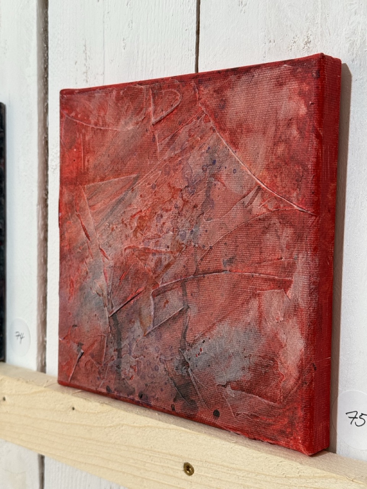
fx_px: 679
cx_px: 184
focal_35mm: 48
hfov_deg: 30.3
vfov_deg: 39.7
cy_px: 244
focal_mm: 6.76
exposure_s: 1/100
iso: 64
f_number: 1.78
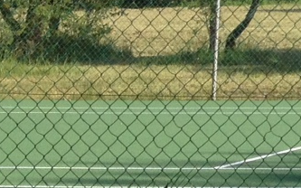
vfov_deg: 5.7
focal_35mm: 228
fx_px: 1870
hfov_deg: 8.3
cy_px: -121
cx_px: 769
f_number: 2.4
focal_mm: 4.28
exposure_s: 1/876
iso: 50
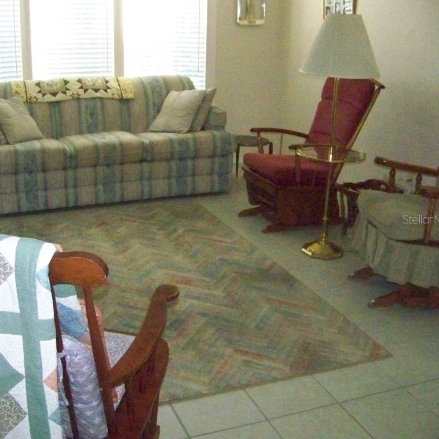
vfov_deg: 39.2
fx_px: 617
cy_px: 219
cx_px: 160
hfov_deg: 38.9
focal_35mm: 43
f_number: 2.8
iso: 1600
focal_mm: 5.85
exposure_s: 1/500
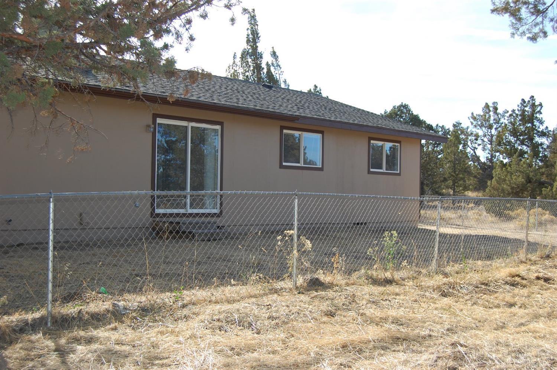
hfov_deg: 43.6
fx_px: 696
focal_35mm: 45
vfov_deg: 29.8
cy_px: 185
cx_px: 278
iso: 320
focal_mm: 30
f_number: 5.6
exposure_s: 1/500
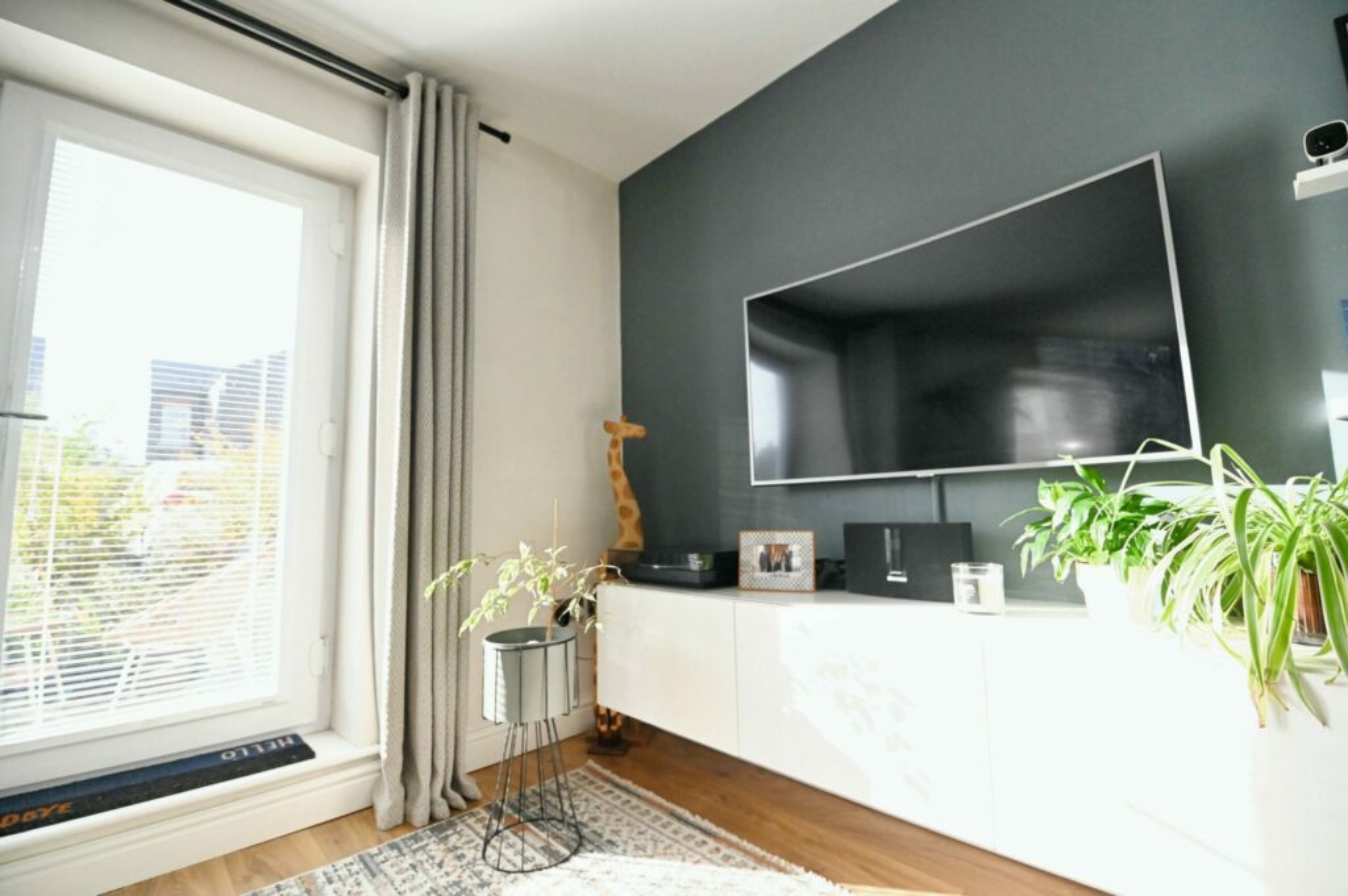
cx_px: 674
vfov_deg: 77.2
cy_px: 448
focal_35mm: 15
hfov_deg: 100.4
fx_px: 561
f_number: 2.8
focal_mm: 15
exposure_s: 1/8000
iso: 6400
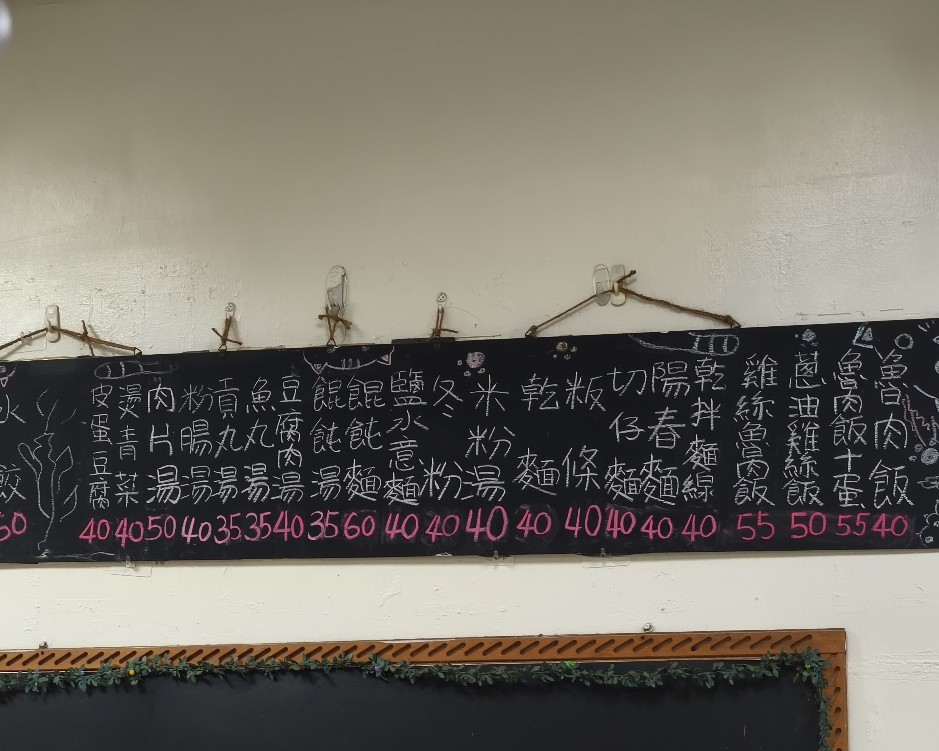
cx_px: 436
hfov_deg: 24.7
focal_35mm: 77
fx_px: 2140
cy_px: 510
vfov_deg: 19.8
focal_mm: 7.1
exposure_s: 1/60
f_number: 1.9
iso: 1000
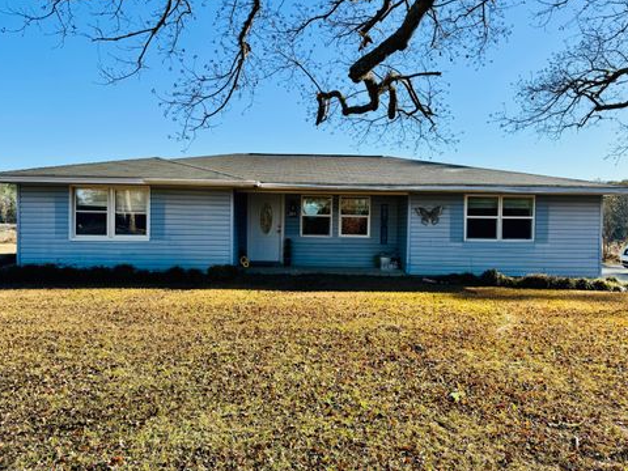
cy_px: 231
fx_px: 454
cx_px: 309
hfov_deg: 69.4
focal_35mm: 25
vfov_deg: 54.9
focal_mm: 6.76
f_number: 1.78
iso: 80
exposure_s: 1/2710
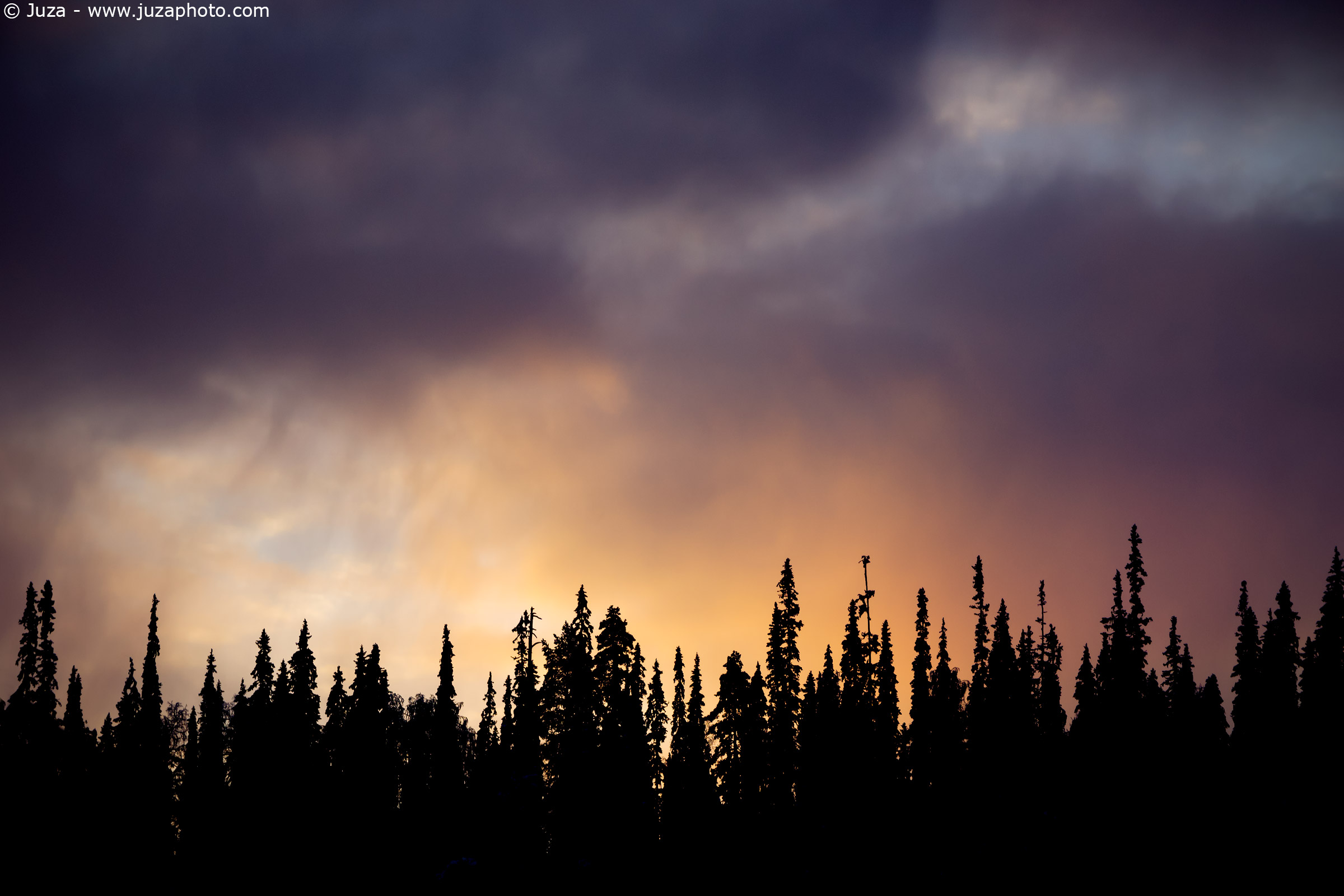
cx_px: 672
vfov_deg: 13.0
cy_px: 448
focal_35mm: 105
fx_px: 3920
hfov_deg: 19.5
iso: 100
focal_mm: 70
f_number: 7.1
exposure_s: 1/160
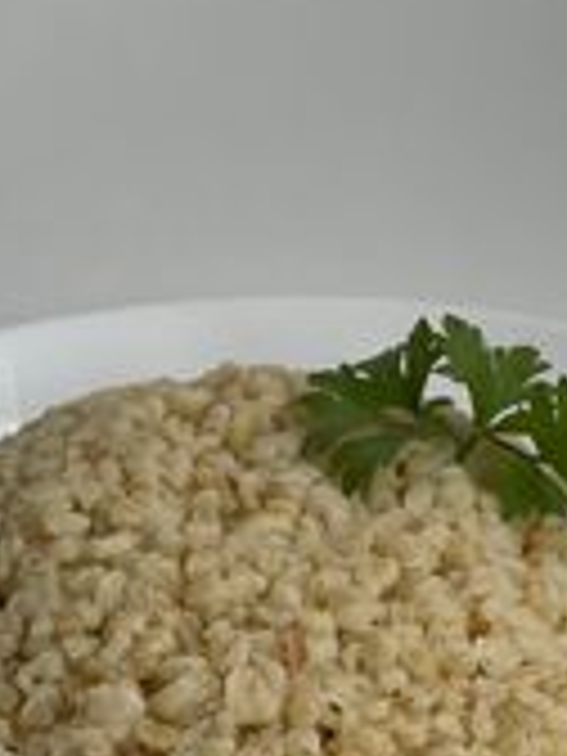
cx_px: 270
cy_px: 569
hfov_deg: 11.2
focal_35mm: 132
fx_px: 2883
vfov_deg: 14.9
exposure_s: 1/122
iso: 32
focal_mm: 6
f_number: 2
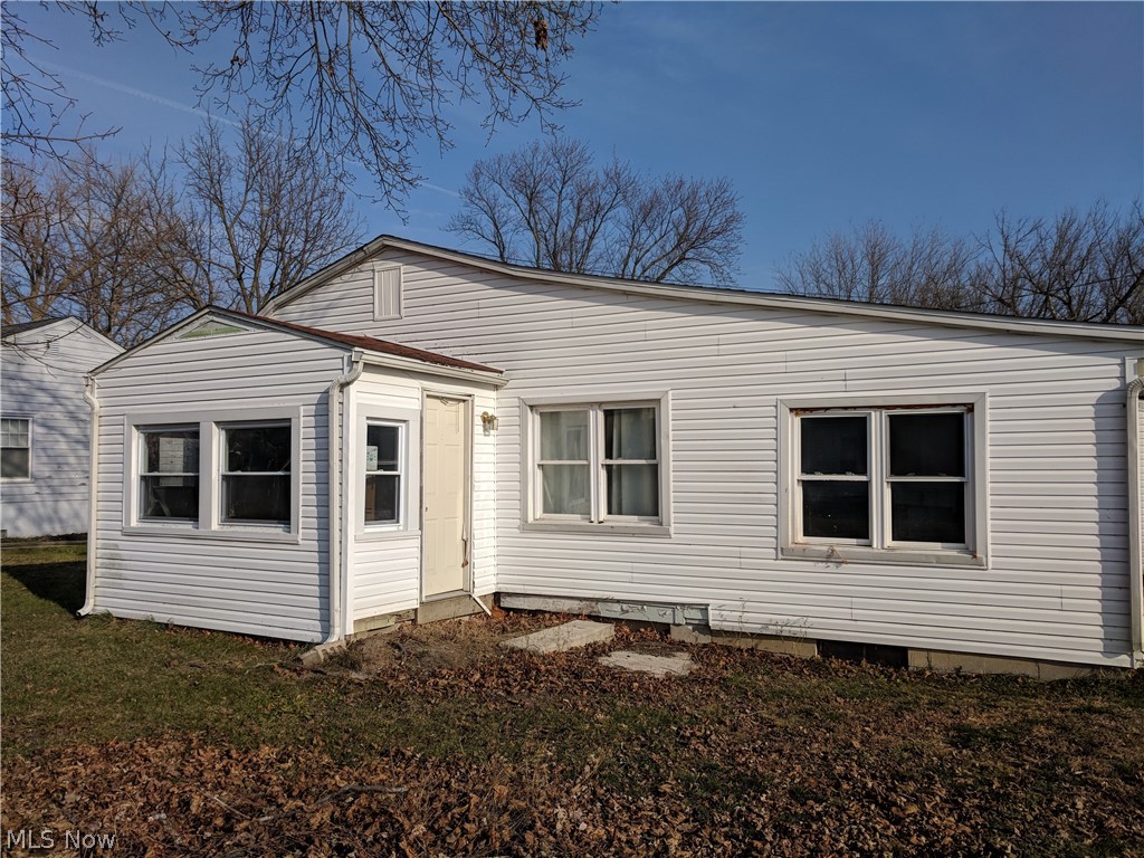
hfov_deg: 67.3
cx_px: 572
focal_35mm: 26
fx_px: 859
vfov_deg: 53.1
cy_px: 429
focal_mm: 4.67
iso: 52
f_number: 2
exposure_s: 1/4049
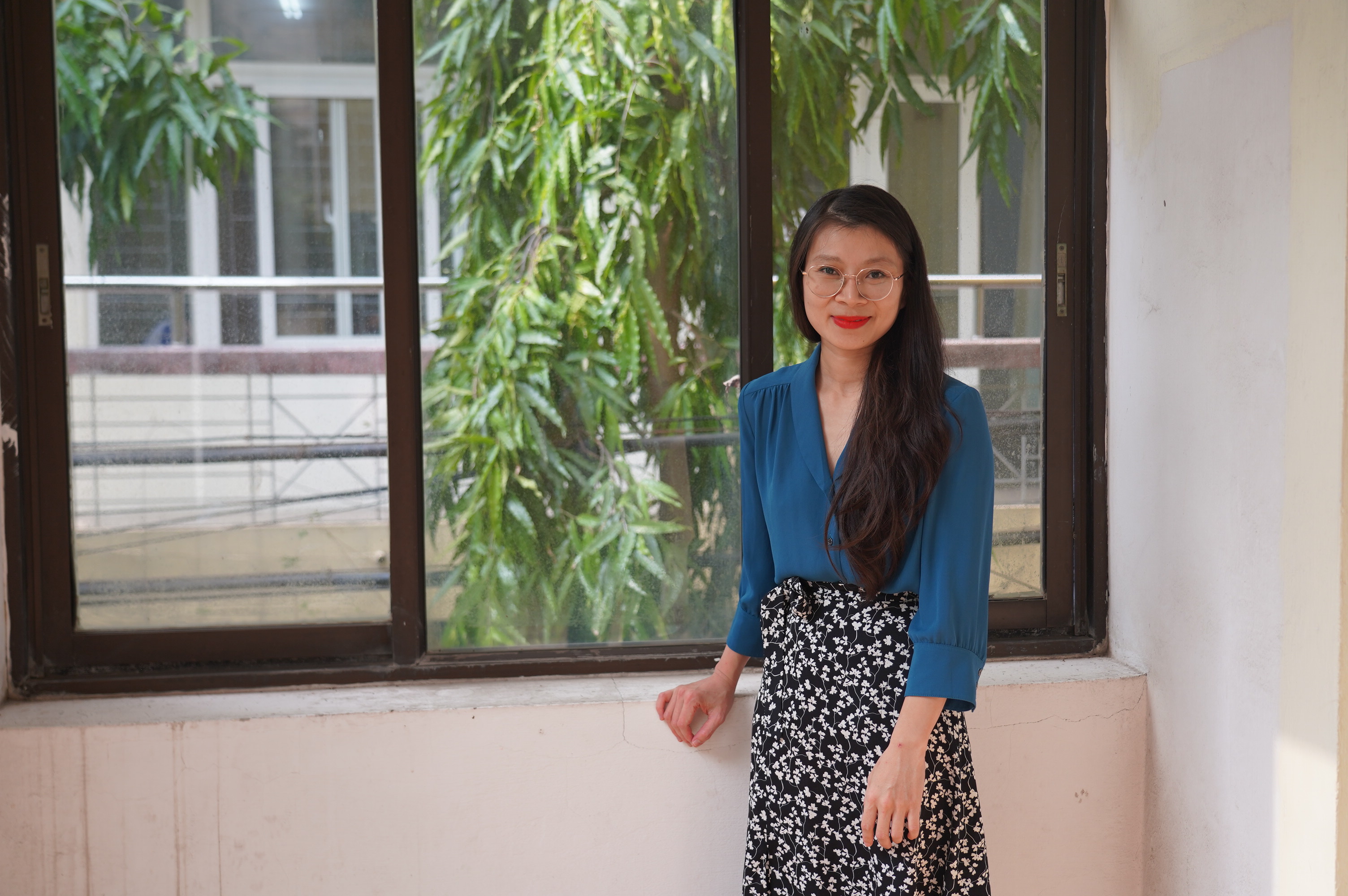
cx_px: 674
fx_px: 1571
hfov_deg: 46.4
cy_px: 448
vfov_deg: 31.8
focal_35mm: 42
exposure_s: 1/160
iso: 320
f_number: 4
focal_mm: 42
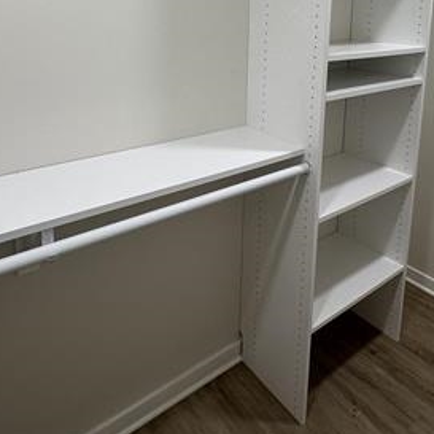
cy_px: 73
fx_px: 411
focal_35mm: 29
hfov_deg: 55.6
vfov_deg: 51.3
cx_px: 218
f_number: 2.2
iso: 160
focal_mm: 2.22
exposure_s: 1/120
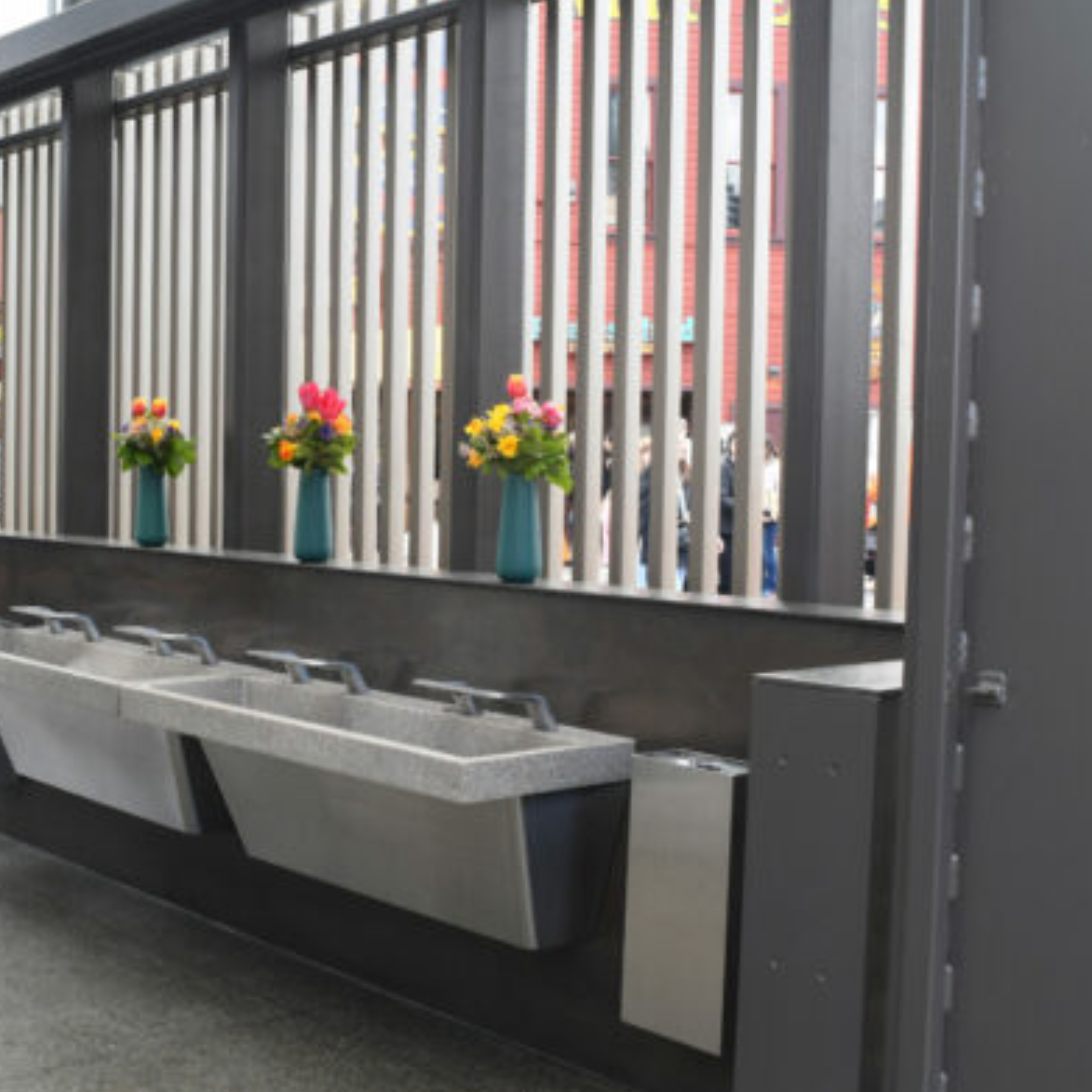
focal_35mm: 47
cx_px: 352
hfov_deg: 35.7
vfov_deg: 36.1
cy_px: 553
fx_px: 1677
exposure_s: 1/100
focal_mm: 24
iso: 200
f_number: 5.6
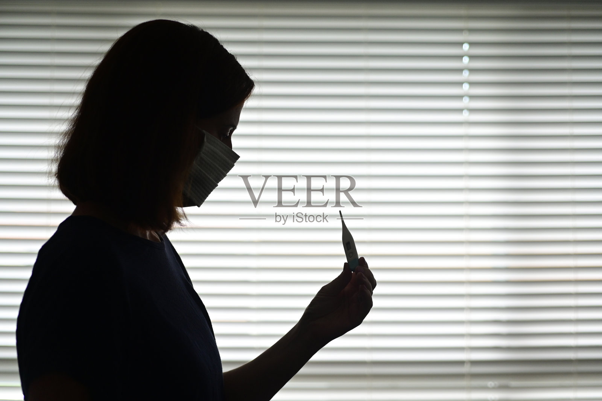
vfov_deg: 22.6
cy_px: 200
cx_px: 301
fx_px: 1003
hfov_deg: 33.4
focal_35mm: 60
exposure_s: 1/800
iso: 1250
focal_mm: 60
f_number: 3.5
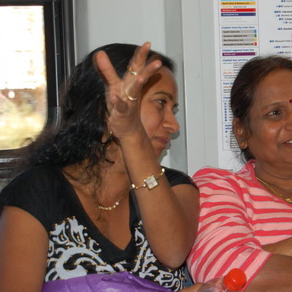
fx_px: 1114
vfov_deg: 14.9
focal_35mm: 117
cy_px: 151
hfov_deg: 14.9
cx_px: 214
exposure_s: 1/60
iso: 400
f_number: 5.6
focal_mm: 55
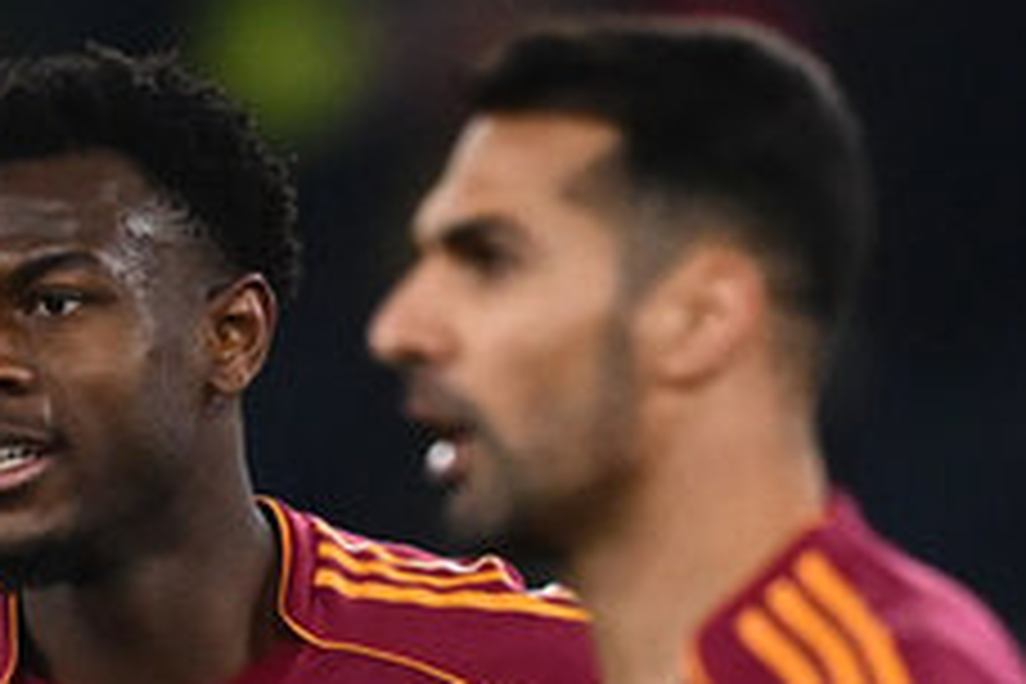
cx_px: 1629
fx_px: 51296
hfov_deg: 1.1
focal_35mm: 1800
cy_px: 1310
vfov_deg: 0.8
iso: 1600
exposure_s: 1/2000
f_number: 3.2
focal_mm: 400
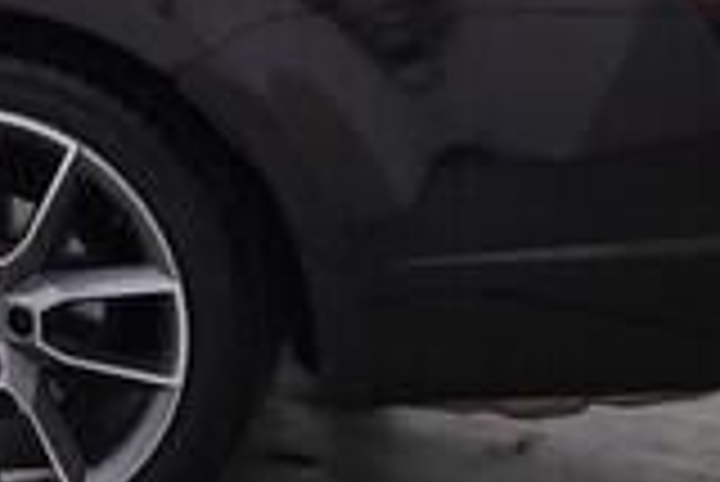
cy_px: -23
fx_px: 2887
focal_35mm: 144
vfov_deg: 9.5
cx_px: -706
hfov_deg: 12.5
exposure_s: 1/80
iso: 200
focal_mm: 15
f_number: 5
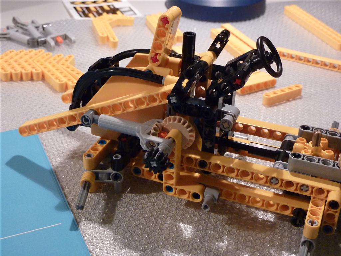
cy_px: 128
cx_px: 170
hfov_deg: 36.8
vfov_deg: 28.0
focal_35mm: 52
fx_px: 512
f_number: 3.8
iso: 400
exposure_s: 1/20
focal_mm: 8.5
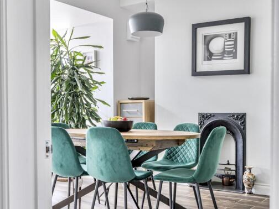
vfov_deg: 32.1
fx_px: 363
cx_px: 150
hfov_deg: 42.0
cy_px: 117
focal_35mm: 45
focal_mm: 24
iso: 100
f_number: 4
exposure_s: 6
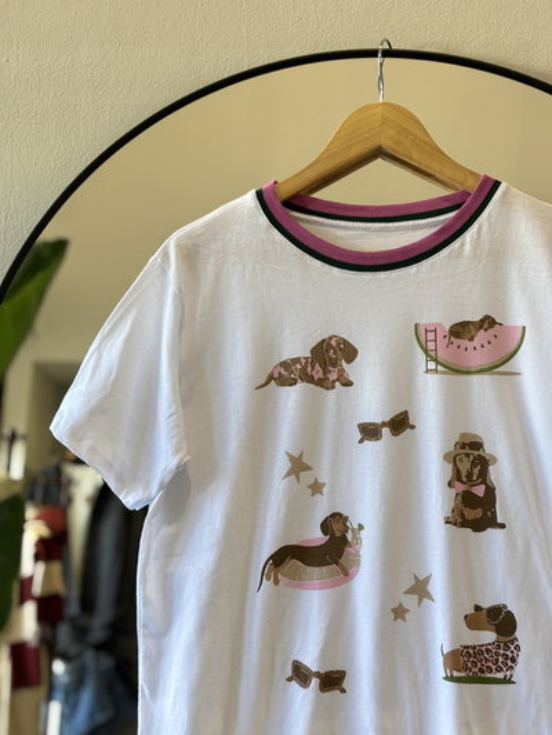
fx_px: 1105
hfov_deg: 28.0
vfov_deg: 36.8
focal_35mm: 52
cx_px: 276
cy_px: 368
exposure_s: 1/50
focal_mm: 5.96
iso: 50
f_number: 1.6
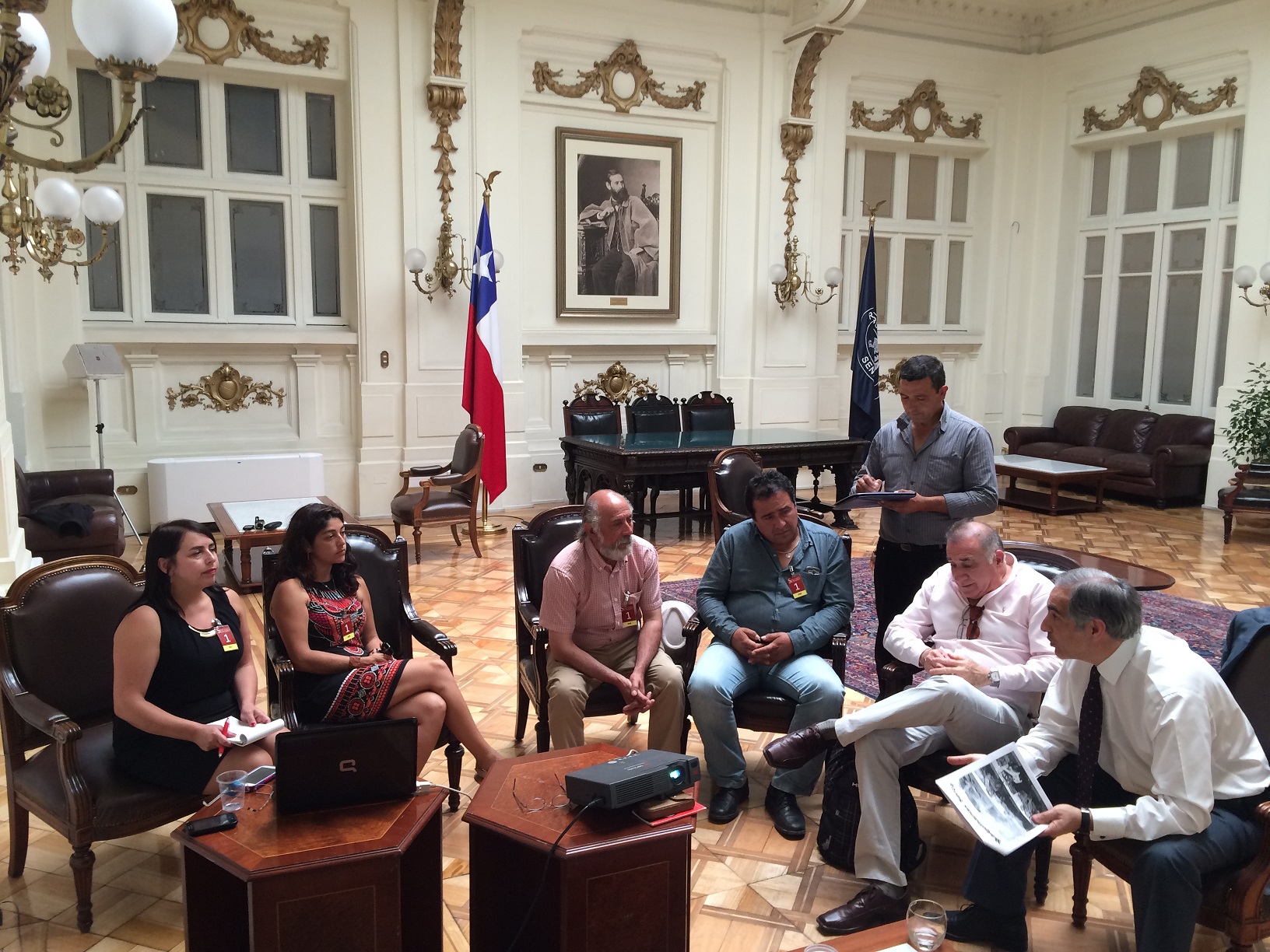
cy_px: 476
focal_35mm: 29
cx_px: 635
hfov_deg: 61.7
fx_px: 1064
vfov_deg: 48.2
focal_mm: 4.15
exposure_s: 1/40
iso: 40
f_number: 2.2
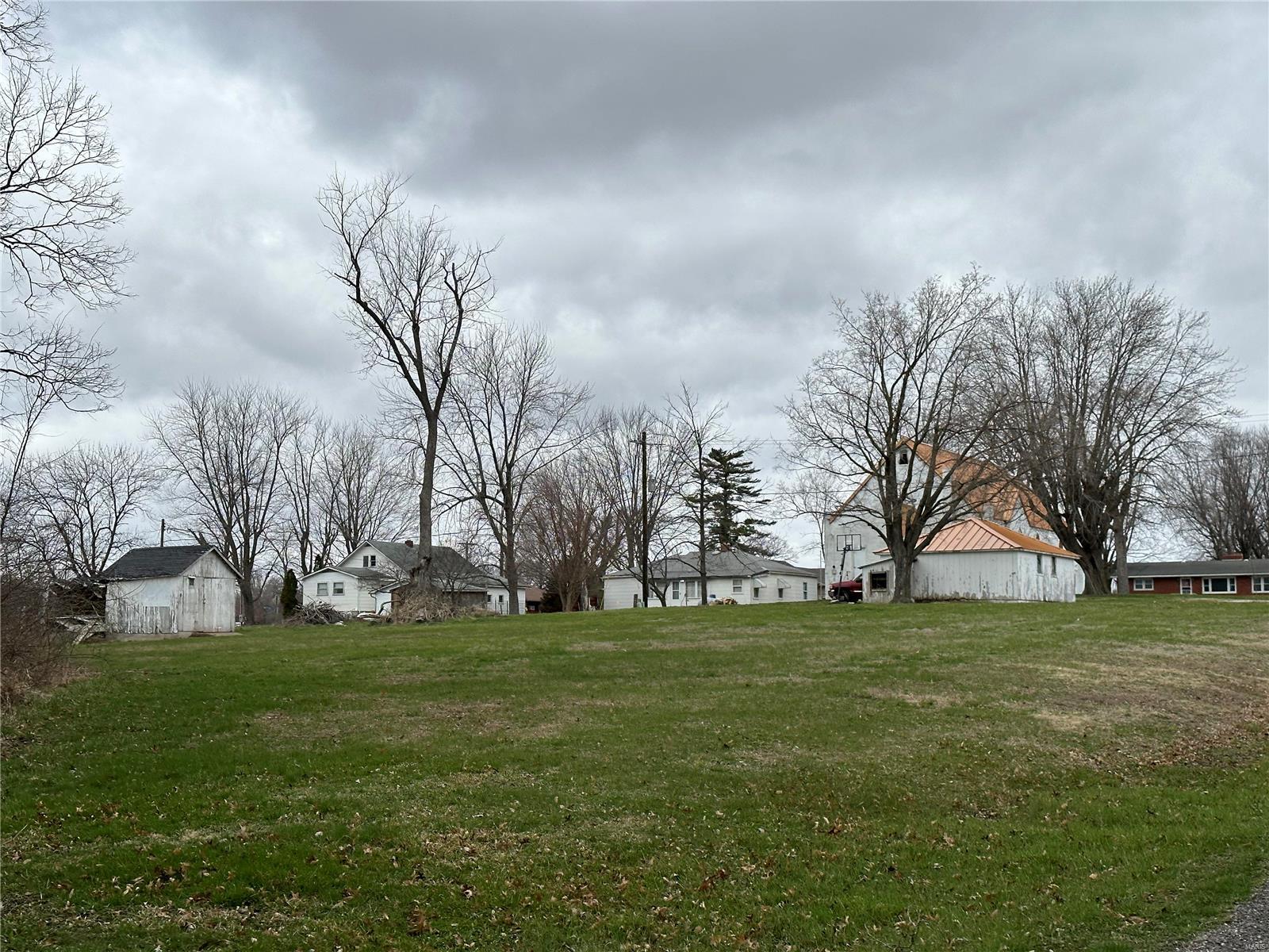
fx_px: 1760
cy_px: 476
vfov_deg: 30.3
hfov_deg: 39.7
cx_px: 634
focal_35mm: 48
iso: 64
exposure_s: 1/3257
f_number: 1.78
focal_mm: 6.86
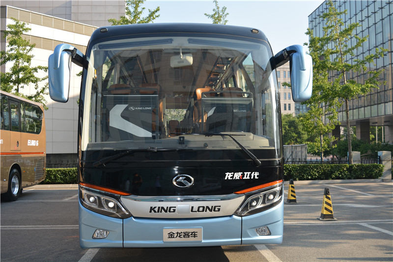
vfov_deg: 34.2
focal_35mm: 39
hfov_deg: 49.6
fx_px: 426
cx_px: 196
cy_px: 131
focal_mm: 26
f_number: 7.1
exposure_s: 1/200
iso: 100
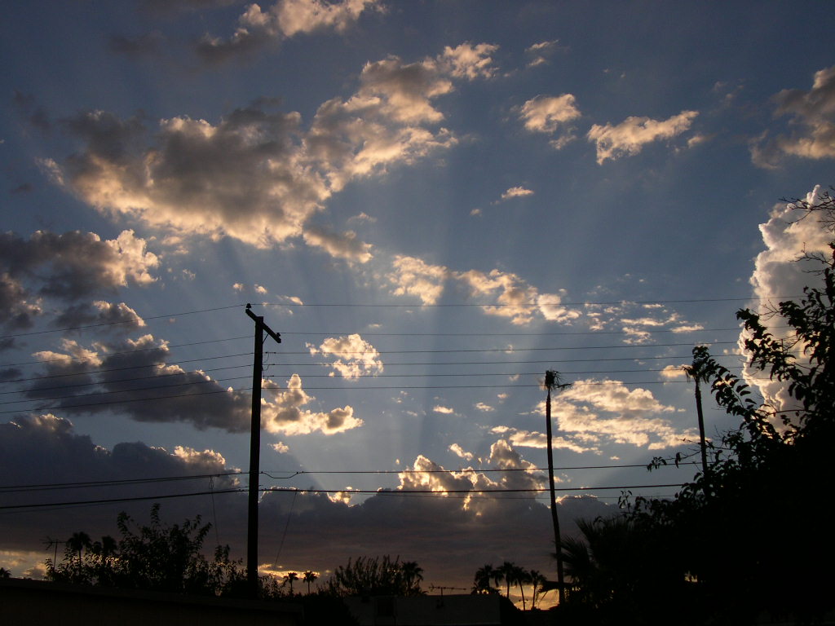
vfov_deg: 37.7
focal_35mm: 38
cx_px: 418
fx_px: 917
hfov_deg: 49.0
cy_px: 313
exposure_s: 1/297
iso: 100
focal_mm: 8
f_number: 7.6
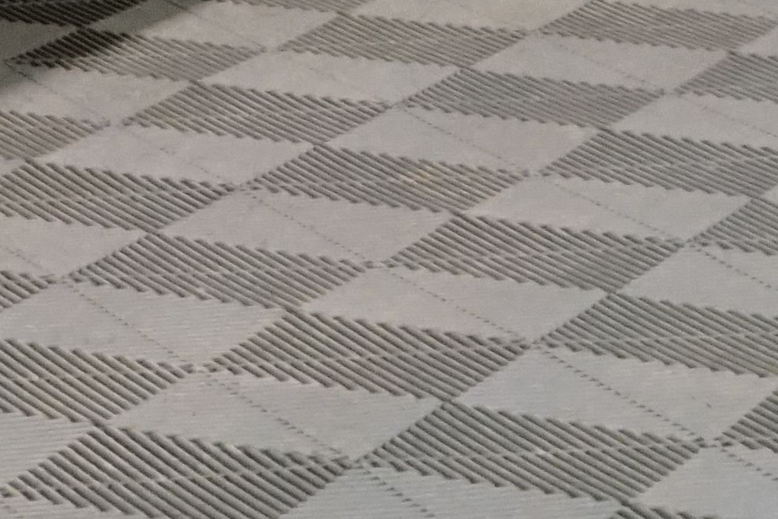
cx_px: -992
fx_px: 5338
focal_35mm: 247
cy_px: -946
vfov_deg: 5.3
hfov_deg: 7.8
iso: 6400
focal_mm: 42
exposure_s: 1/25
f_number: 20
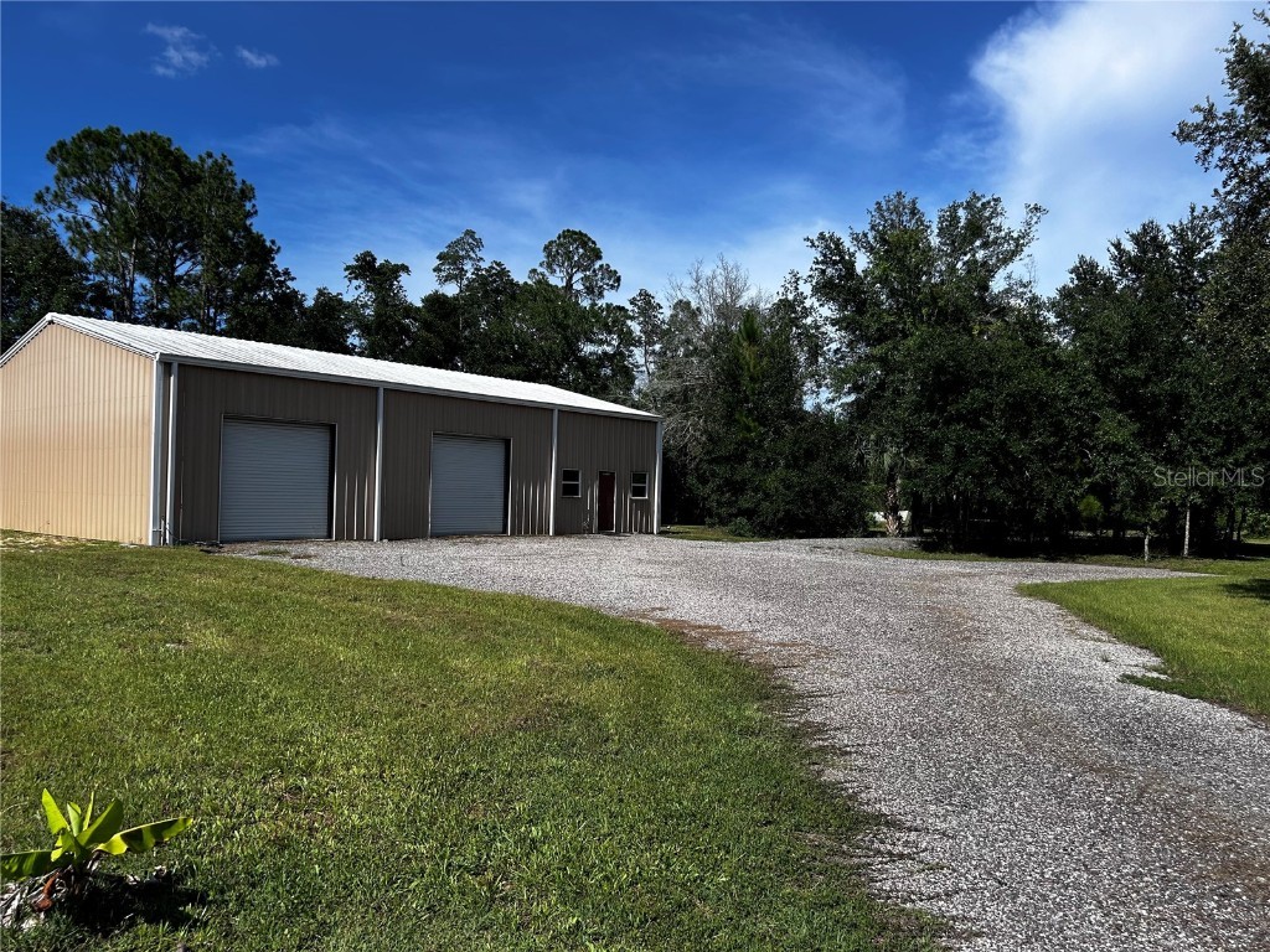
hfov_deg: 67.3
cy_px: 476
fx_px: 954
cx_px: 635
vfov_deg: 53.1
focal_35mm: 26
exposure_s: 1/4831
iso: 50
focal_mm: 5.7
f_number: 1.5
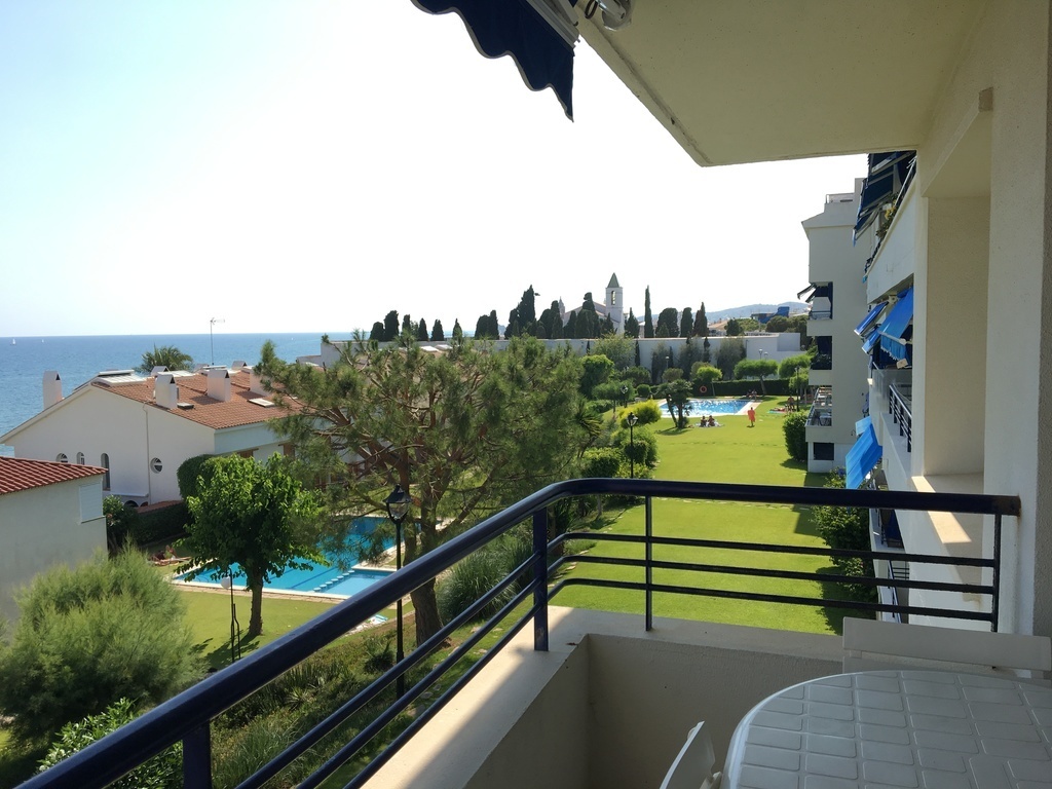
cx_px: 526
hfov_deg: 61.7
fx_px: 881
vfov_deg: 48.2
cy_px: 394
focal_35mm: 29
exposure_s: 1/1099
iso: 25
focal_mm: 4.15
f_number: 2.2
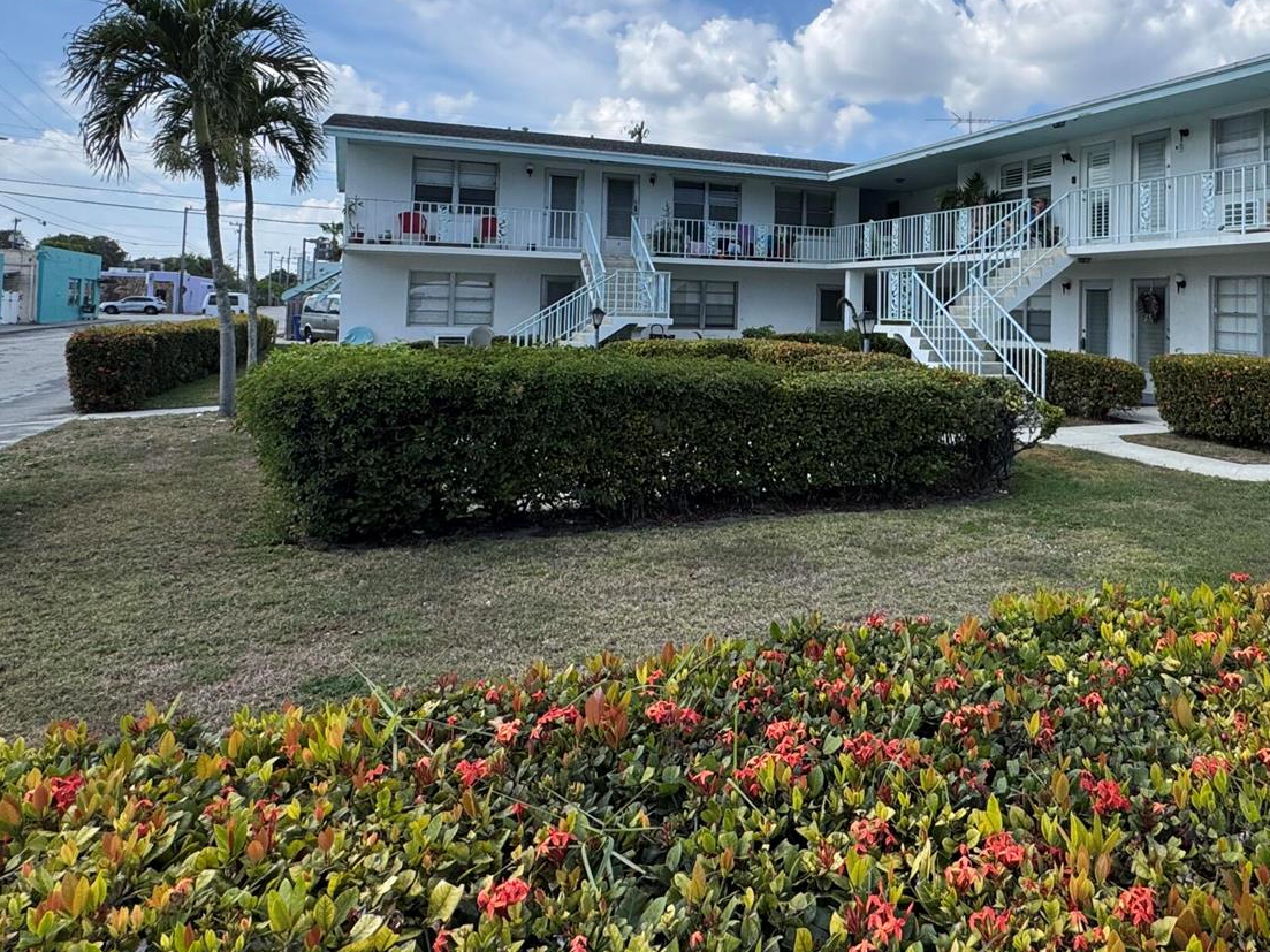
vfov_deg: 51.4
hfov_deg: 65.6
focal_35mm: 26
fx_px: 954
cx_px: 844
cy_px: 269
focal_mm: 2.22
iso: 50
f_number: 2.2
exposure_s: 1/2083
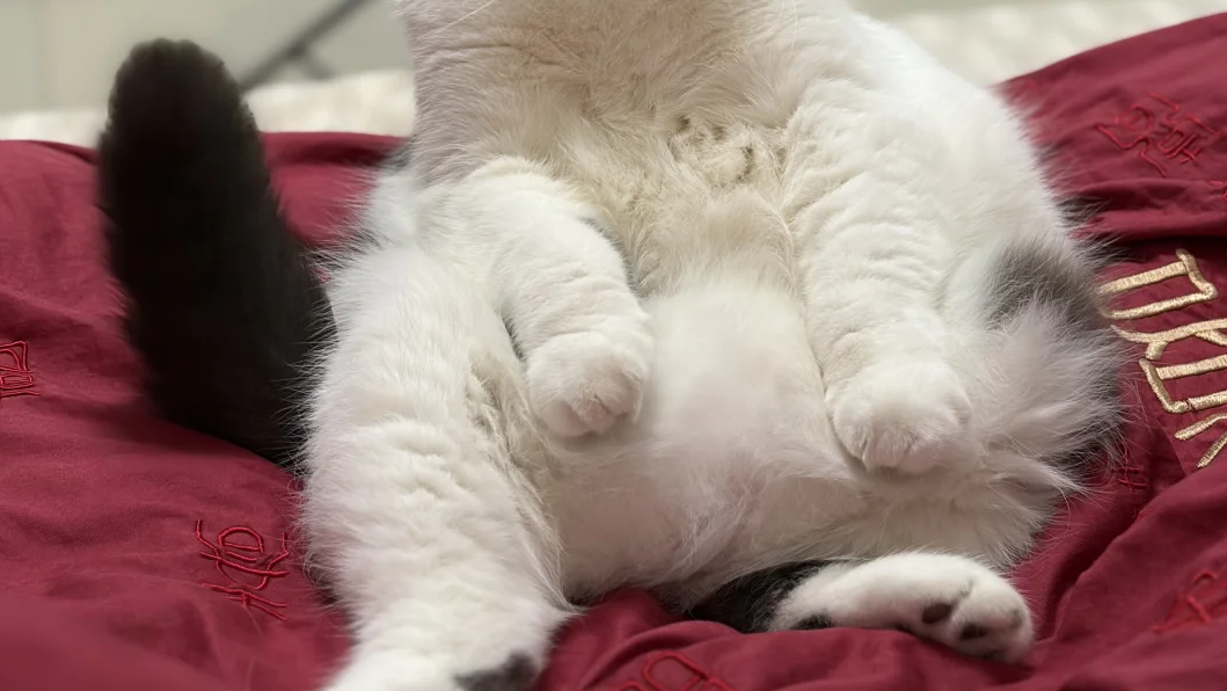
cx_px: 609
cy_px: 27
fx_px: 2506
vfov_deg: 15.5
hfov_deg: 27.5
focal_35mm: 77
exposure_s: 1/50
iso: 125
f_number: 1.6
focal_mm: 5.96
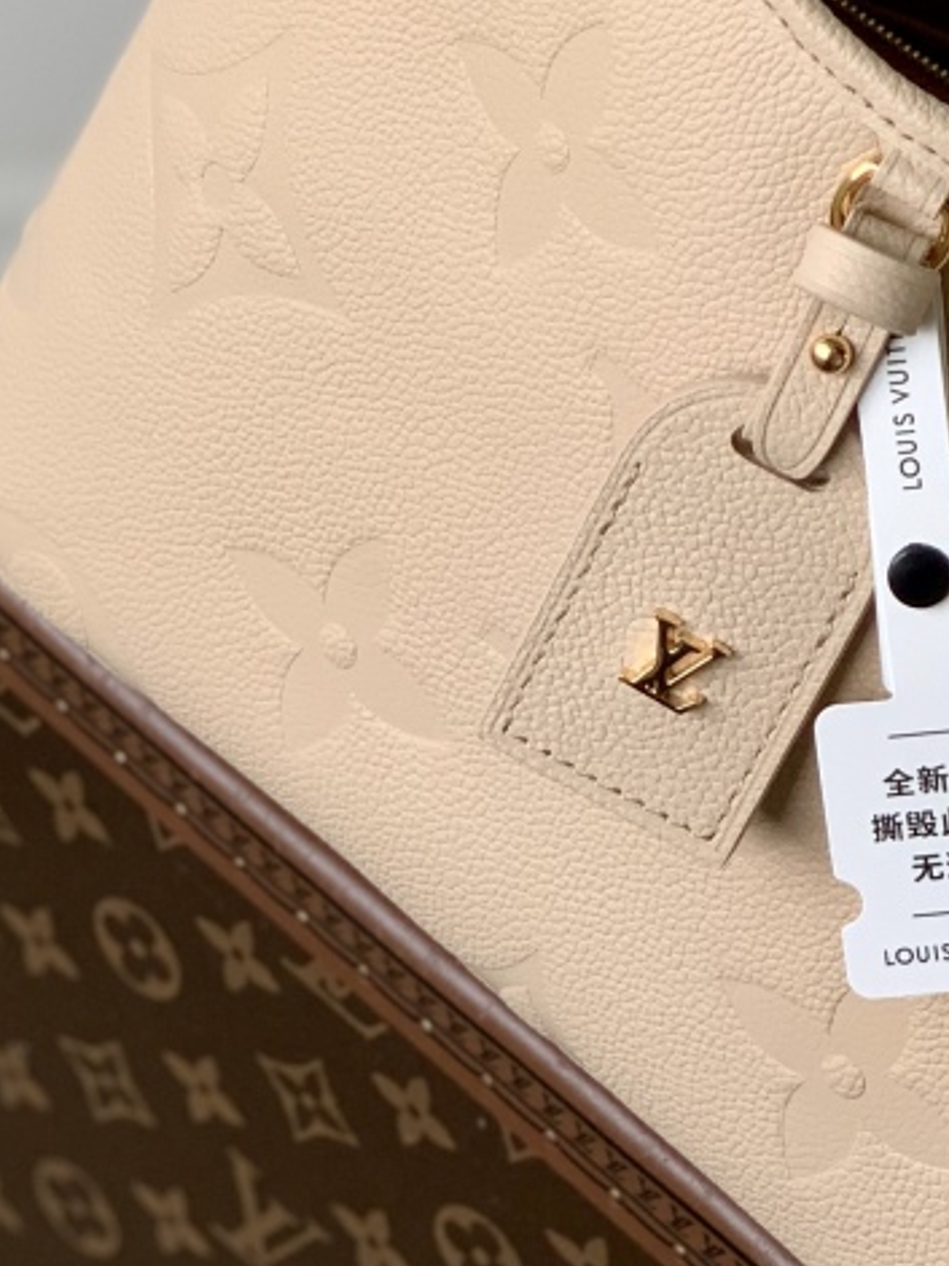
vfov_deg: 12.3
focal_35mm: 159
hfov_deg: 9.2
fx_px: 5815
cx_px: 1035
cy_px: 16
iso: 40
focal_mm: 6
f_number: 2.4
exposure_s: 1/122
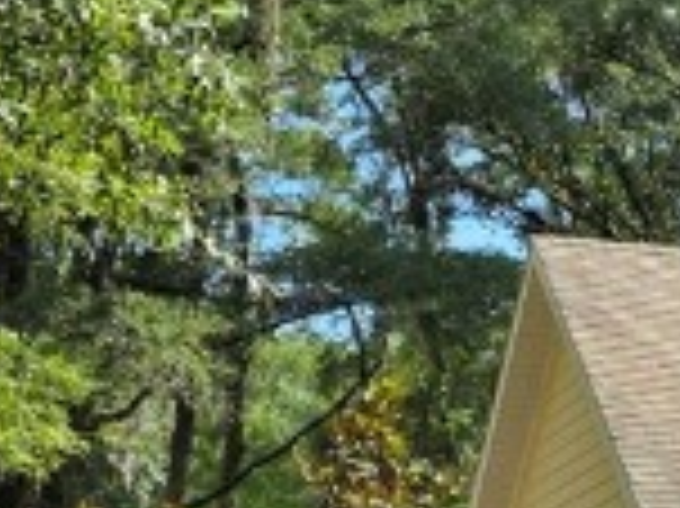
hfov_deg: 10.9
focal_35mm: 156
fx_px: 3062
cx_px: 1590
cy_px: 566
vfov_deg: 9.4
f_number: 1.7
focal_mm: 6.3
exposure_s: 1/5296
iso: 80
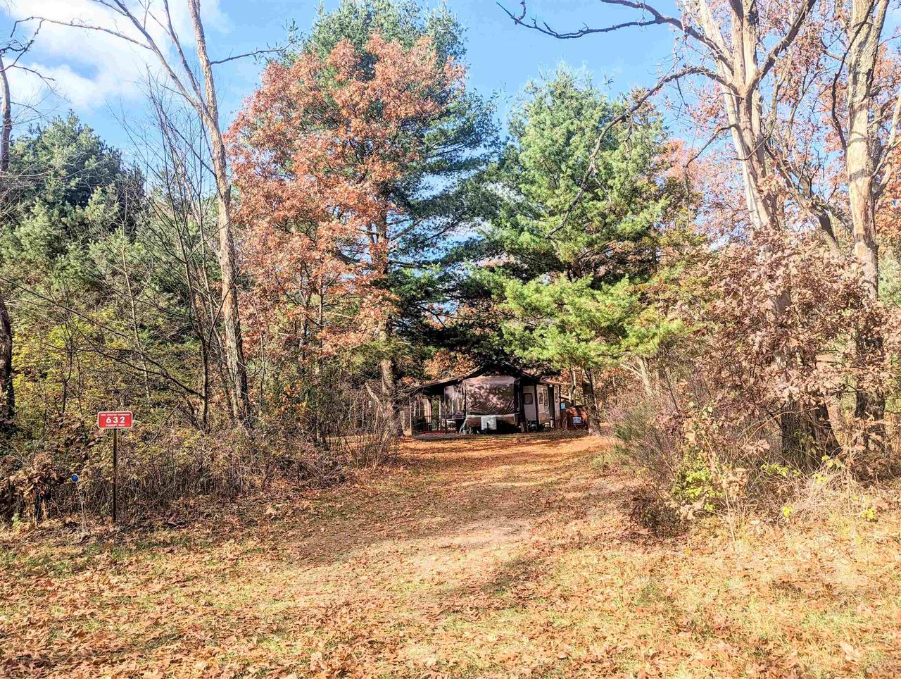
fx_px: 626
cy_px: 340
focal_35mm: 24
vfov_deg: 56.9
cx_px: 450
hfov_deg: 71.5
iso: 46
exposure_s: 1/1167
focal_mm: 6.81
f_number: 1.85
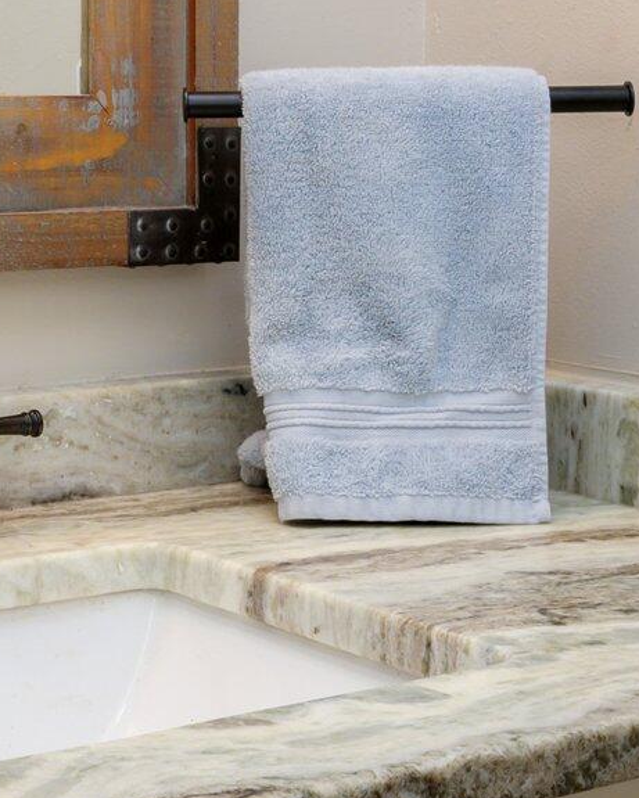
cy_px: 229
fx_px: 1930
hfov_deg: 18.3
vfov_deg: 23.2
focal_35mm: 82
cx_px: -22
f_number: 9
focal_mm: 24.5
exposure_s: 1/60
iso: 250
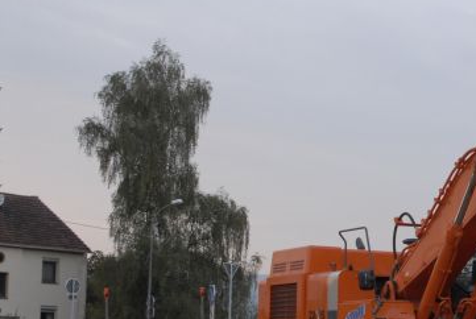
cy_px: 254
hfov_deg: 20.8
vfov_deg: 14.7
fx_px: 1232
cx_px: 526
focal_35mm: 93
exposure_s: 1/250
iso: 500
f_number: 5
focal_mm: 28
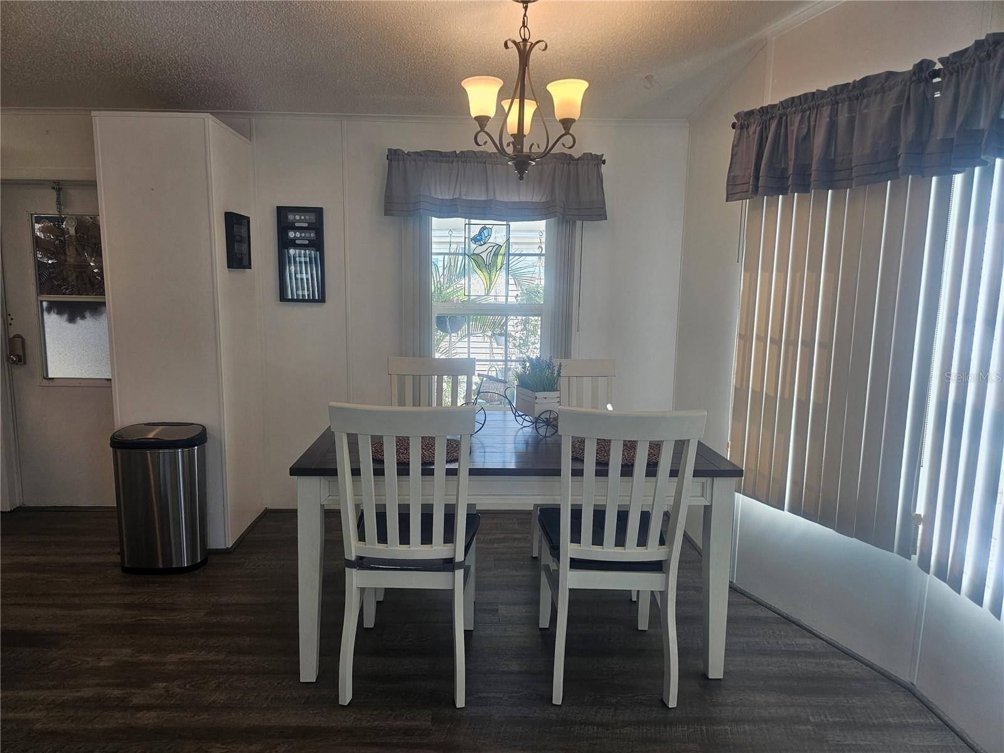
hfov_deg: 73.9
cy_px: 376
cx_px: 502
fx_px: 667
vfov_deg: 58.9
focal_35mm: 23
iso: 64
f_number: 1.7
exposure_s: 1/120
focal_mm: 6.3
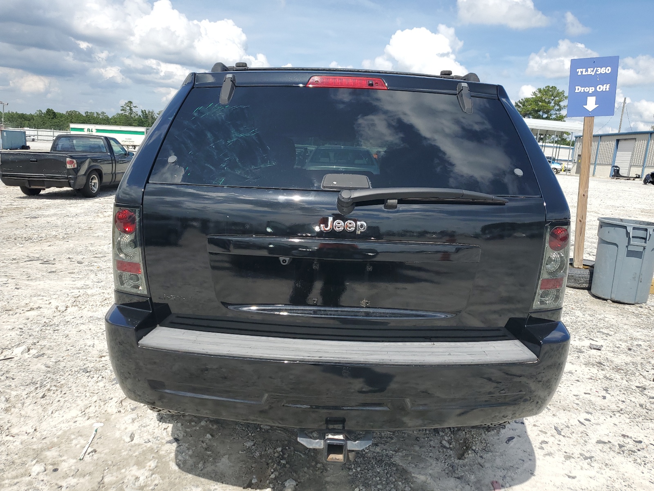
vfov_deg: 53.1
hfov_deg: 67.3
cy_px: 246
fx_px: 491
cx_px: 327
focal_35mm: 26
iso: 50
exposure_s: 1/3333
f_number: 1.5
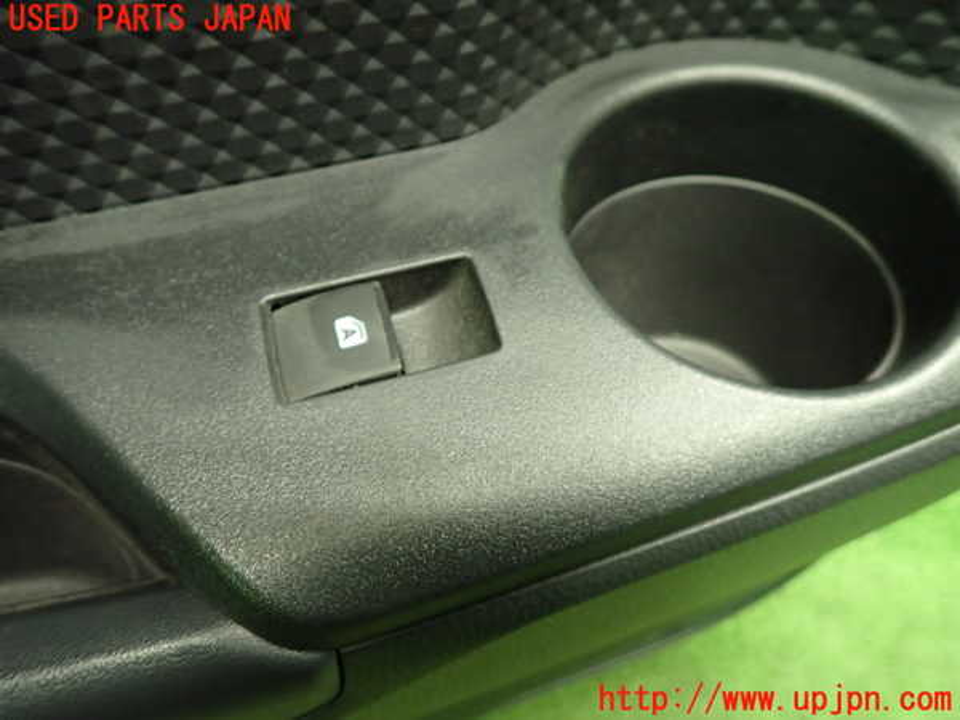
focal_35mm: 25
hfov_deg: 69.4
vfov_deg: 54.9
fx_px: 693
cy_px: 360
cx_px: 480
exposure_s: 1/30
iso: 640
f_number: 2
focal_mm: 4.5
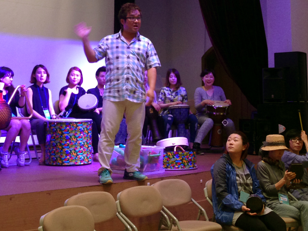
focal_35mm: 71
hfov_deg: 27.3
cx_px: 123
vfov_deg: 20.4
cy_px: 31
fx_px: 632
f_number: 2.4
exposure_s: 1/20
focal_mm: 4.12
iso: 125
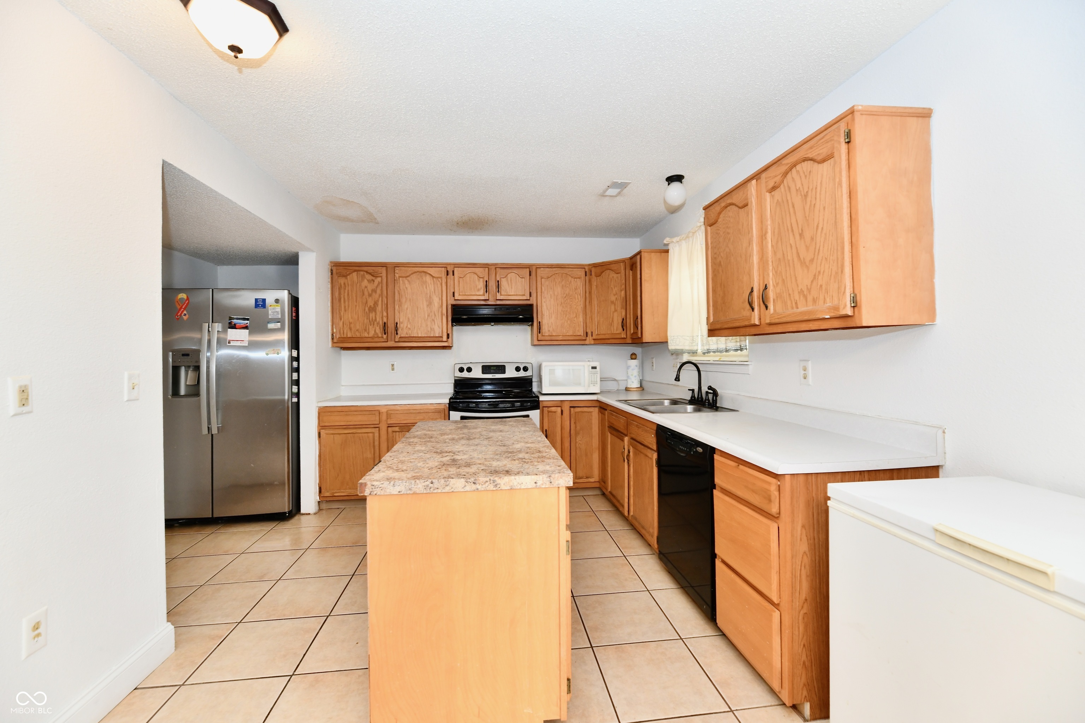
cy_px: 362
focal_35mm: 14
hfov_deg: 104.3
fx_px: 422
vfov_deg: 81.2
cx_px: 542
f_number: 6.3
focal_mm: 14
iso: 640
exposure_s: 1/60
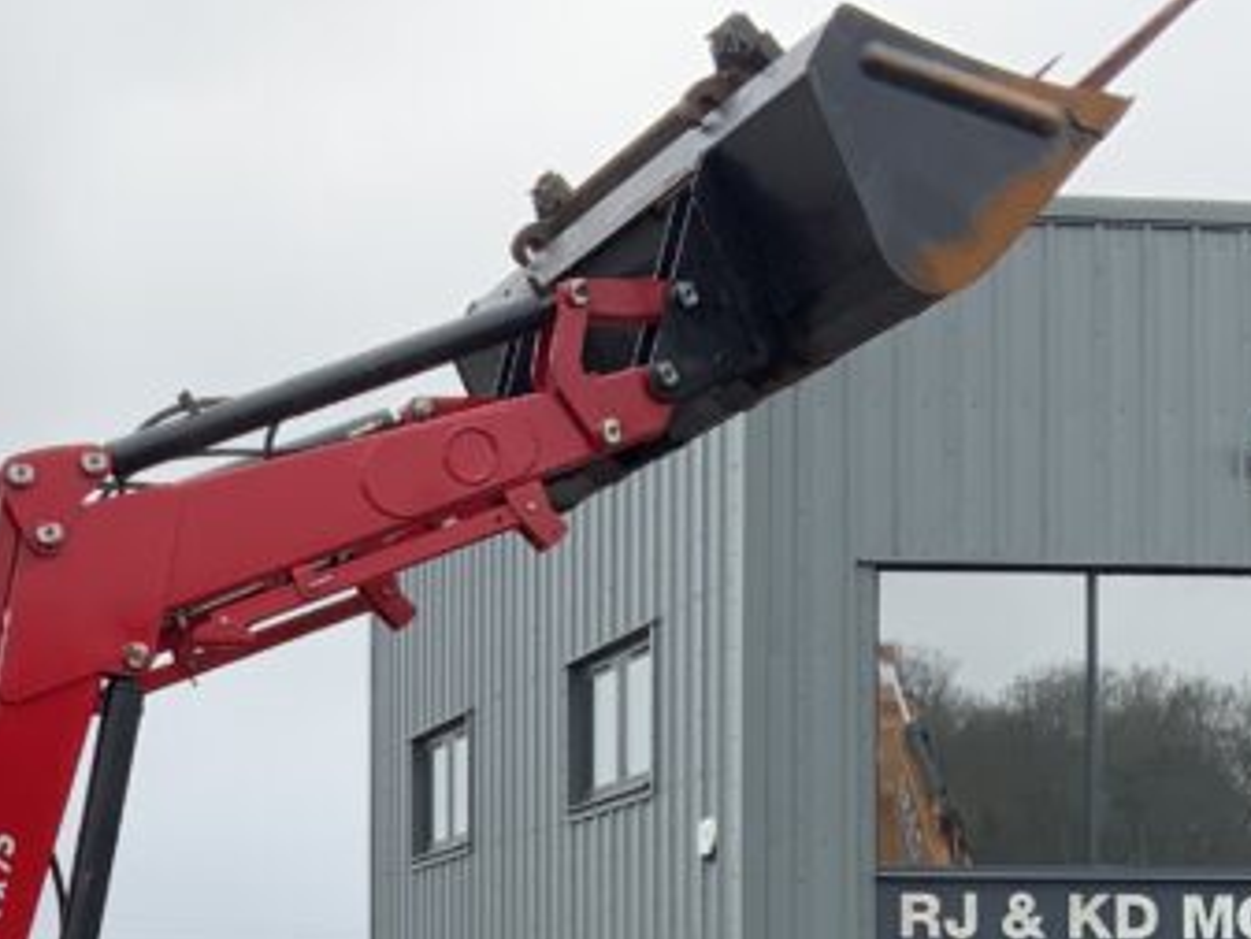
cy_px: 1061
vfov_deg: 16.2
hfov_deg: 21.5
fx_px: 3181
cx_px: -4
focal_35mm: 88
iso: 16
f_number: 1.8
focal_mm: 3
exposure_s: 1/218
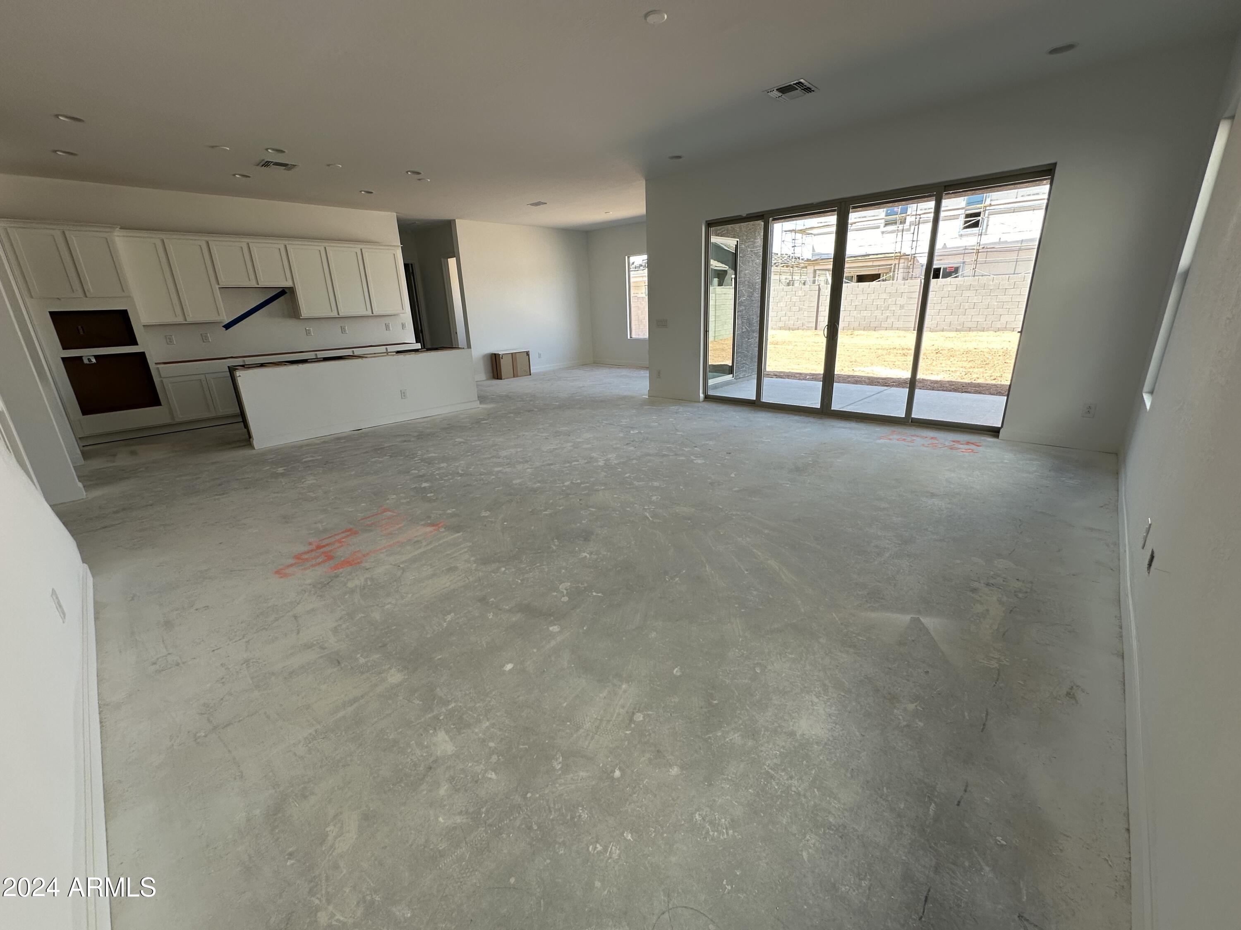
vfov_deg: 85.7
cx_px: 620
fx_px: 502
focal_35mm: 14
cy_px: 465
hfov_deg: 102.1
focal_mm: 2.22
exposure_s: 1/99
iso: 50
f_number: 2.2
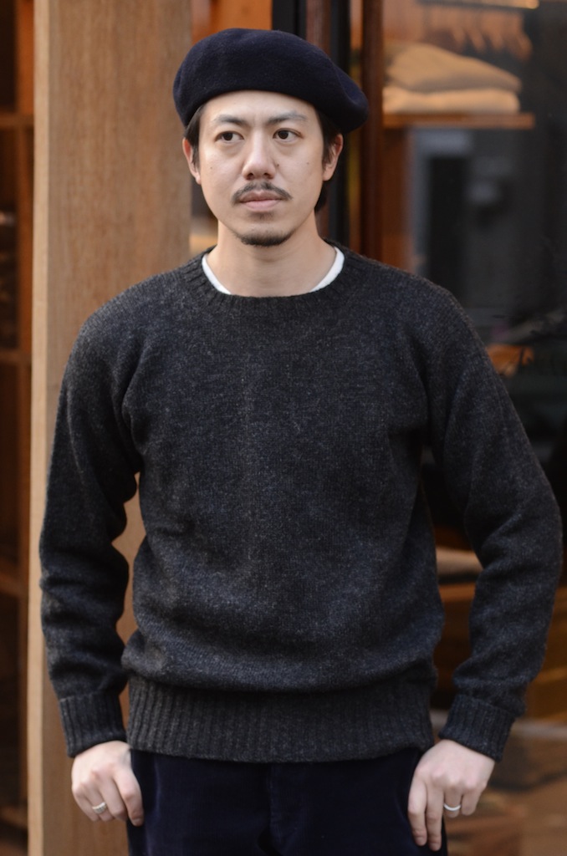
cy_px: 428
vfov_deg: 16.1
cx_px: 284
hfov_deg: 10.7
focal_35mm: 128
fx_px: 3026
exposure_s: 1/100
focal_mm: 85
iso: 1000
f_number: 1.8
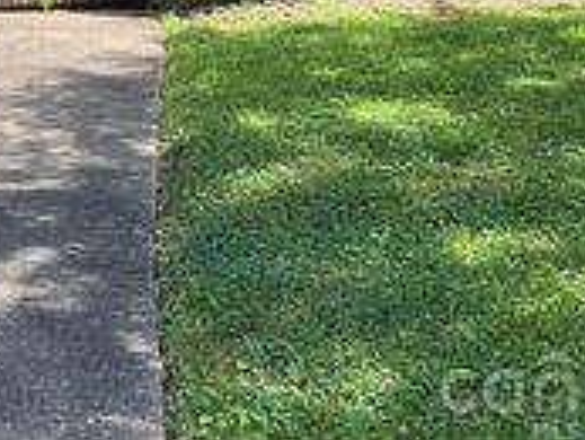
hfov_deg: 25.4
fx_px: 1268
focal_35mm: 75
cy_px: -181
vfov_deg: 18.0
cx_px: 91
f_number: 1.6
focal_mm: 5.1
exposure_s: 1/618
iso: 50
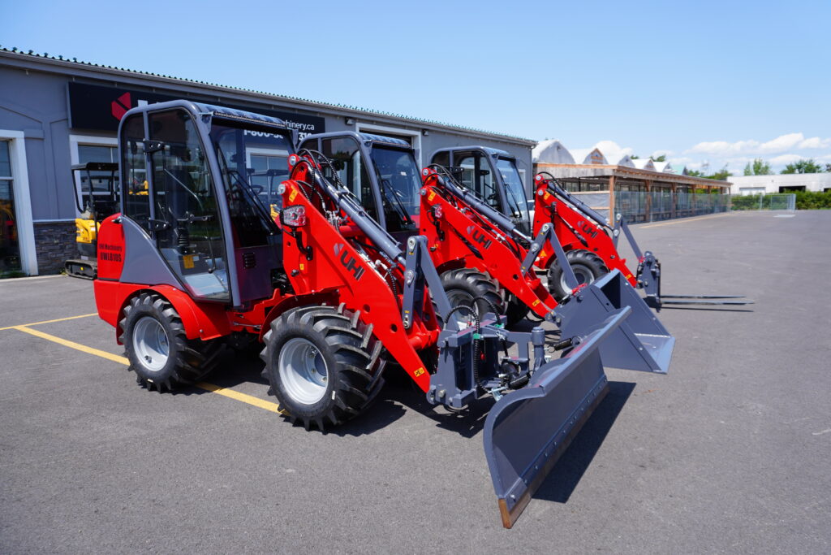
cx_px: 416
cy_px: 278
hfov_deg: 73.7
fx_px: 554
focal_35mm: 24
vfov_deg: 53.1
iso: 100
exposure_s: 1/500
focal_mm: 16
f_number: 5
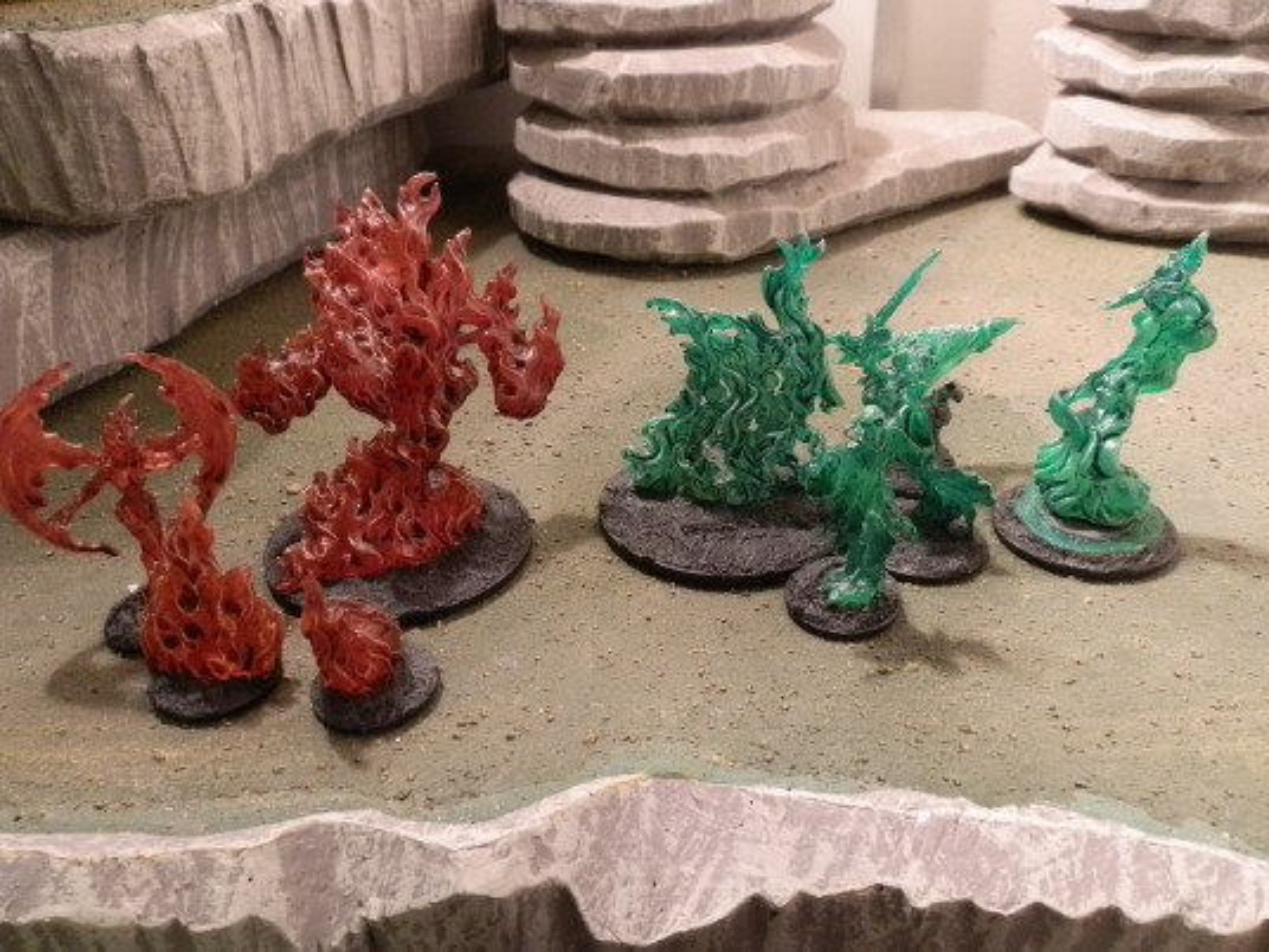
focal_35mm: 28
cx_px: 634
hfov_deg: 63.4
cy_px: 476
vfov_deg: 49.7
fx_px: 1026
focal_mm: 5
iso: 400
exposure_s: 1/60
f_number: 3.1
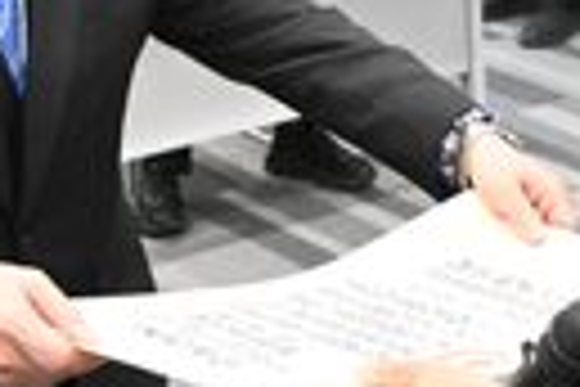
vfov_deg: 9.3
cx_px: 497
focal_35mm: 147
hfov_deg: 13.9
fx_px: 2361
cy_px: 86
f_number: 3.5
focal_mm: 20.5
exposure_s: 1/100
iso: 3200
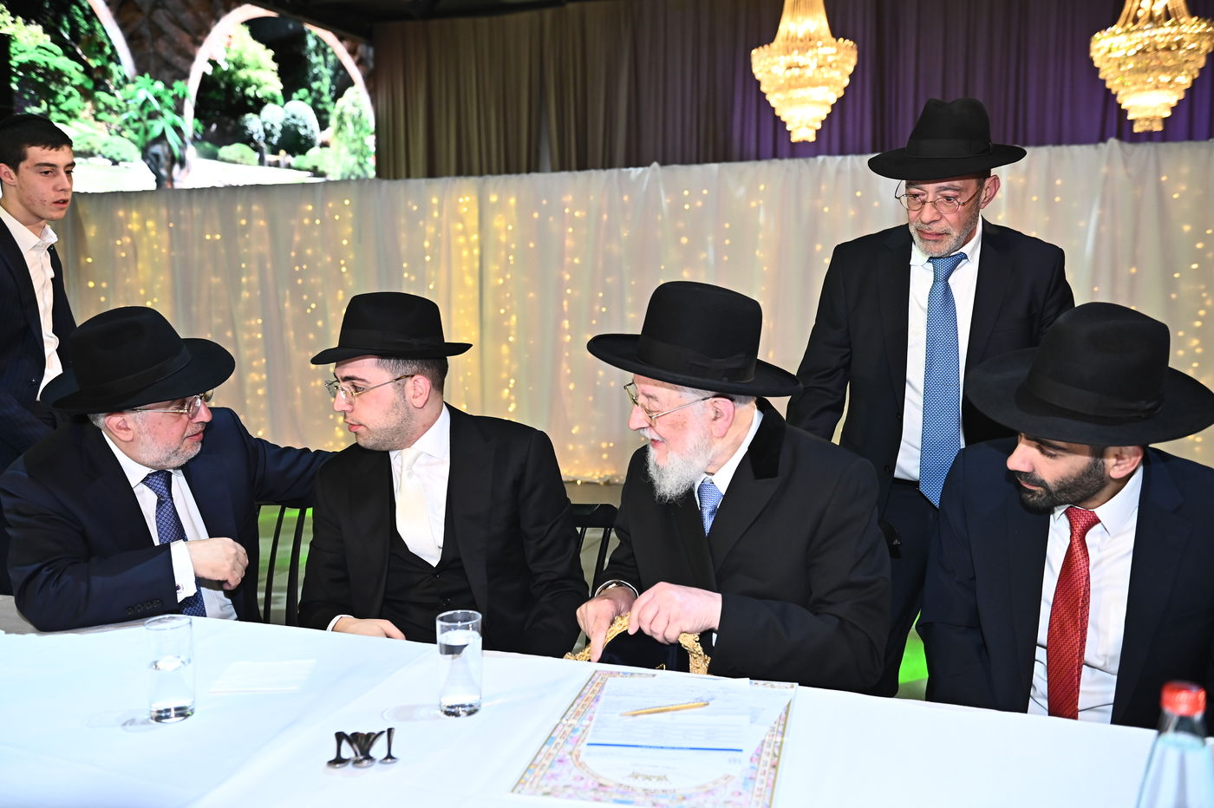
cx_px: 607
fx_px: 1079
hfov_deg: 58.7
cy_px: 404
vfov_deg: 41.1
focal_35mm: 32
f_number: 3.5
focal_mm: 32
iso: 2000
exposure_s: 1/200
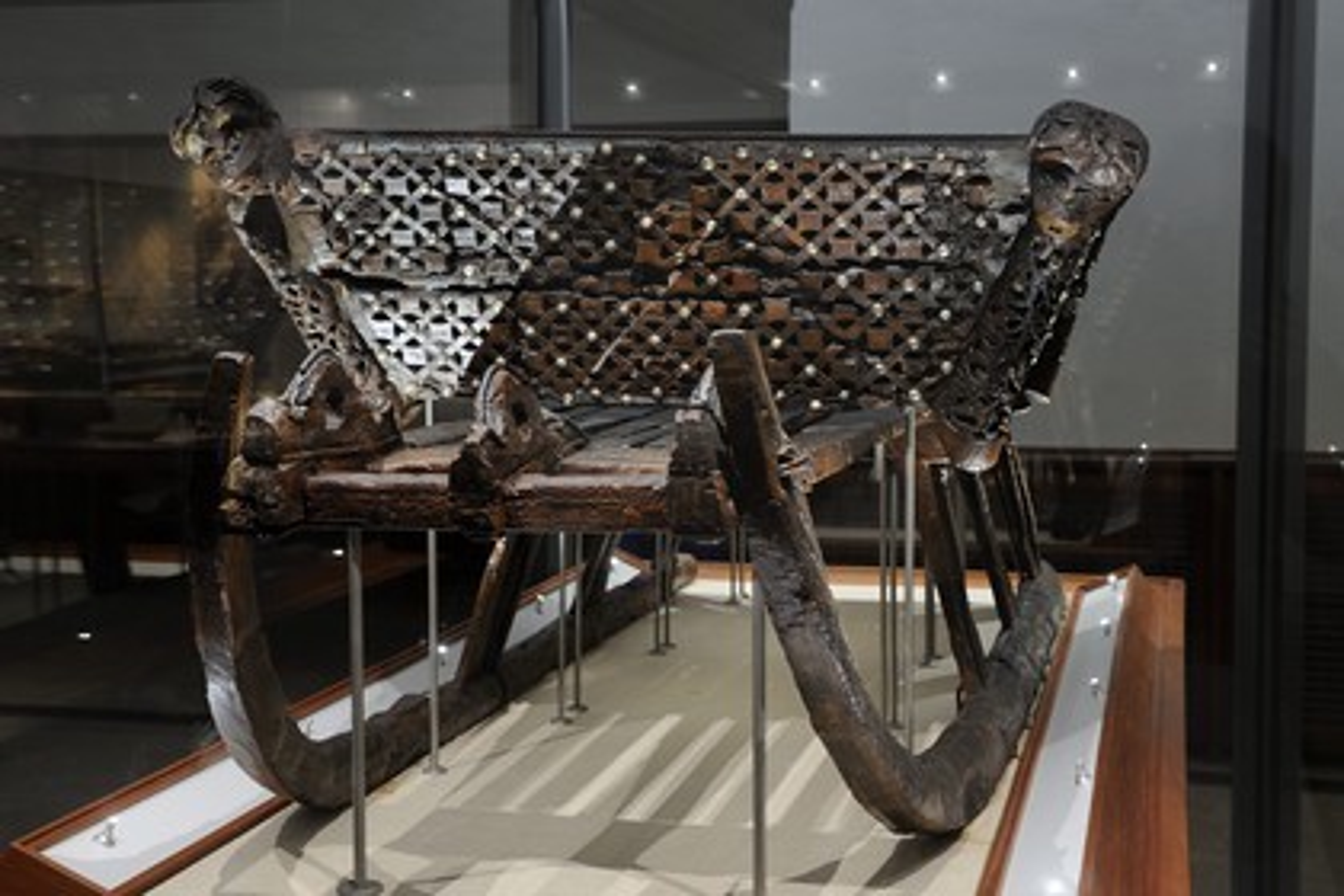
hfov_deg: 41.1
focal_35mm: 48
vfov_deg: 28.1
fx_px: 1792
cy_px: 448
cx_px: 672
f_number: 8
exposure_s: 1.3
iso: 200
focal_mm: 48
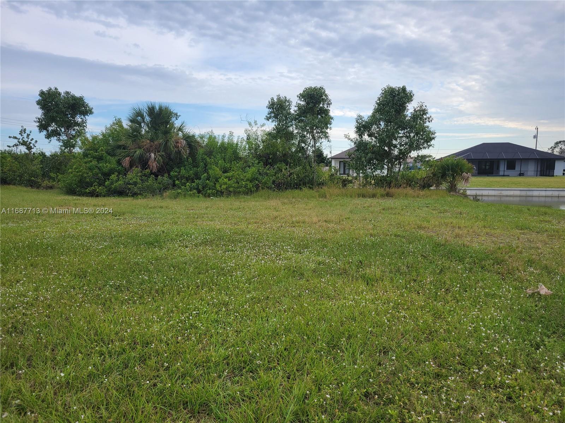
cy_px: 212
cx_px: 282
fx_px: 424
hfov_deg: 67.3
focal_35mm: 26
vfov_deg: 53.1
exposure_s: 1/1361
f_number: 1.8
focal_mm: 5.4
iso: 40
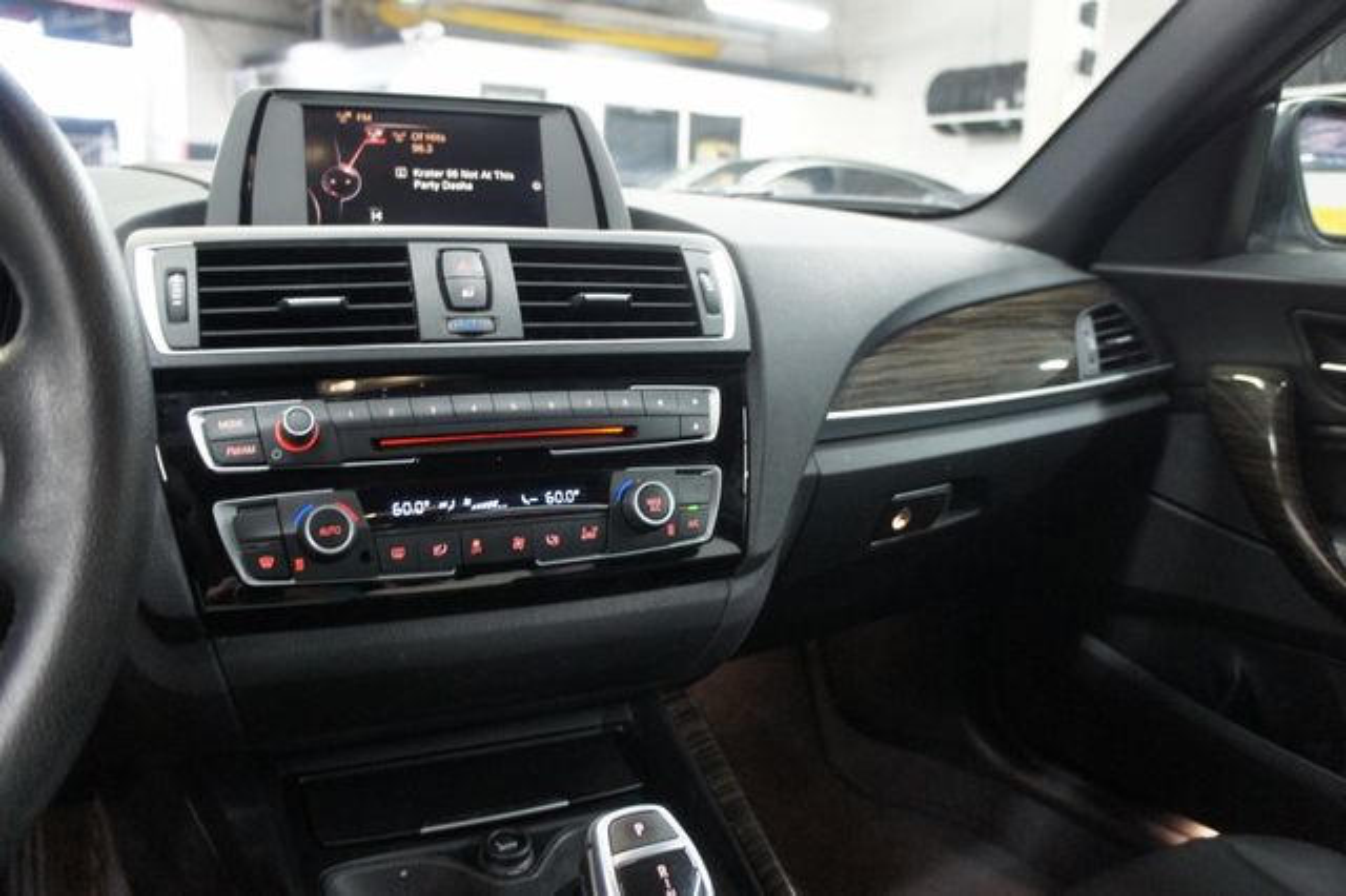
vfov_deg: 47.9
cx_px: 673
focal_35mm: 27
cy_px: 448
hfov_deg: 67.4
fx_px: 1009
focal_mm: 18
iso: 1600
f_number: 3.5
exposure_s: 1/30
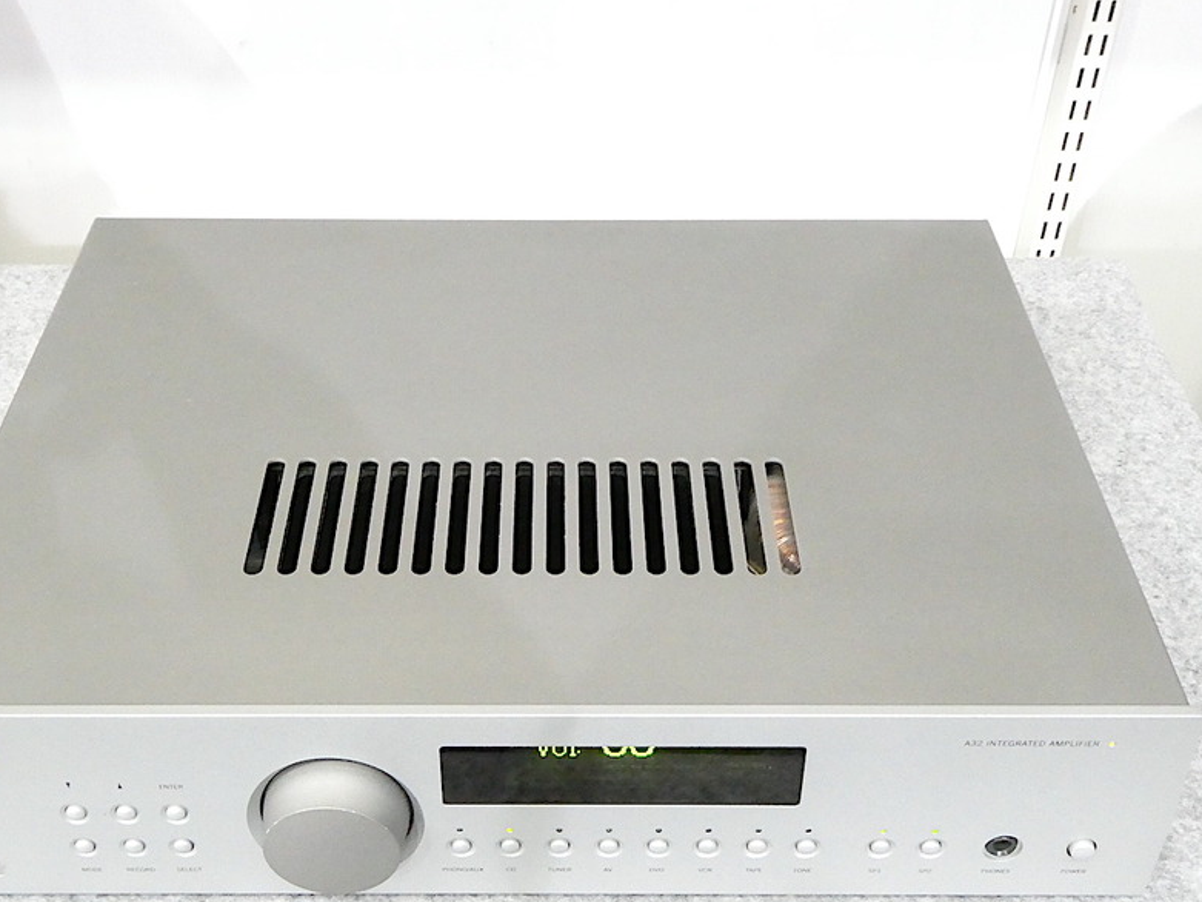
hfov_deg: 43.8
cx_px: 525
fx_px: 1493
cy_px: 539
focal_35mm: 43
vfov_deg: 33.5
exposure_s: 1/8
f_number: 7.1
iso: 1600
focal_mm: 6.3
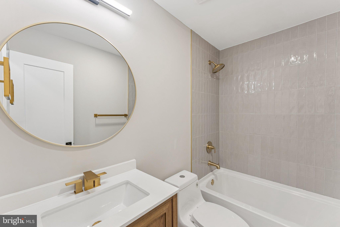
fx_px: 132
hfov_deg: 104.2
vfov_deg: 81.3
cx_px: 170
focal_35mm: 14
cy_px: 114
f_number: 9
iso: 250
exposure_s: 1/2.5
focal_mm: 14
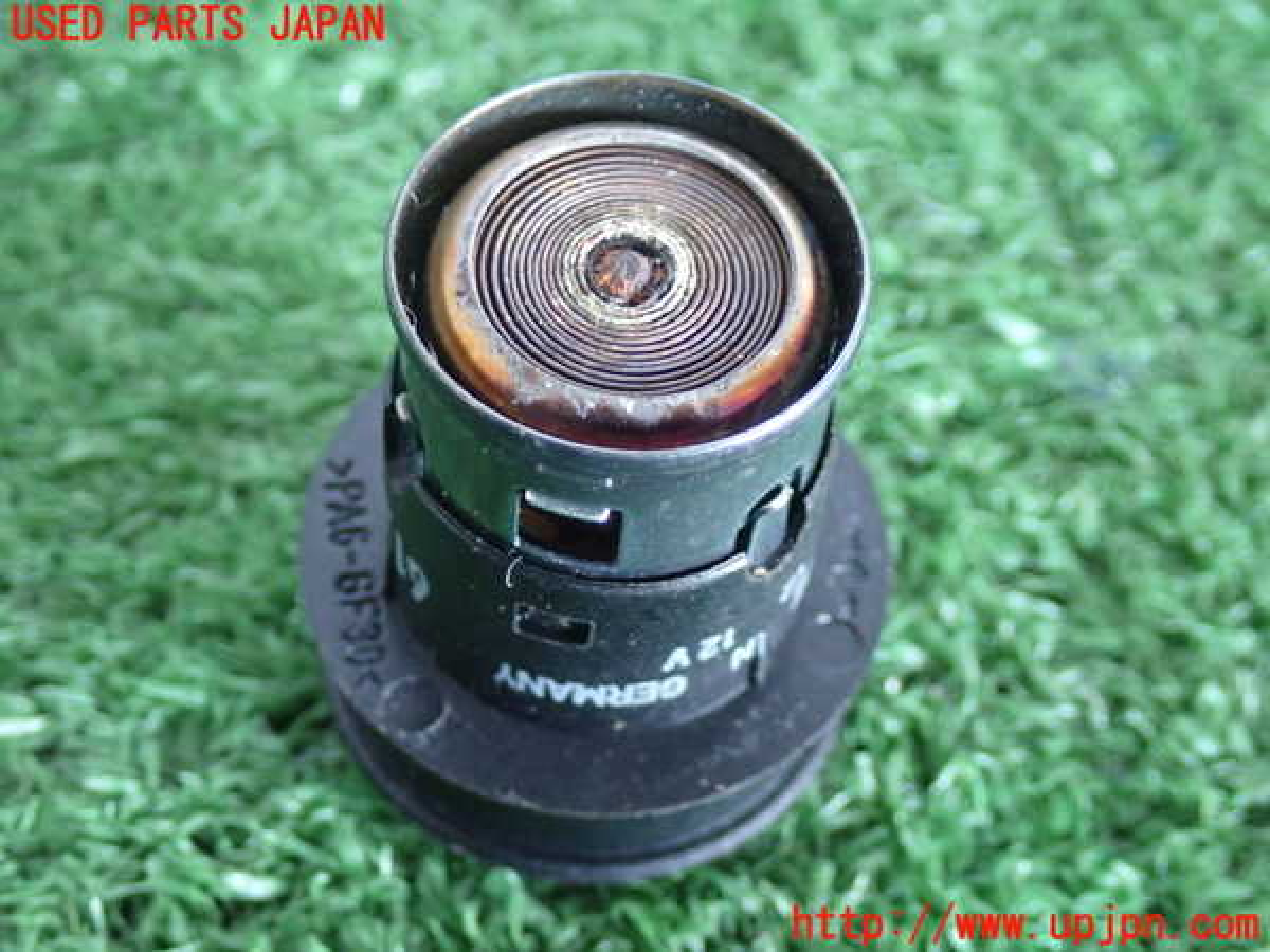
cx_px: 635
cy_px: 476
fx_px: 2825
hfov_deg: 25.3
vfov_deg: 19.1
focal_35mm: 77
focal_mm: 13.65
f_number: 4.1
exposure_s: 1/20
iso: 1000
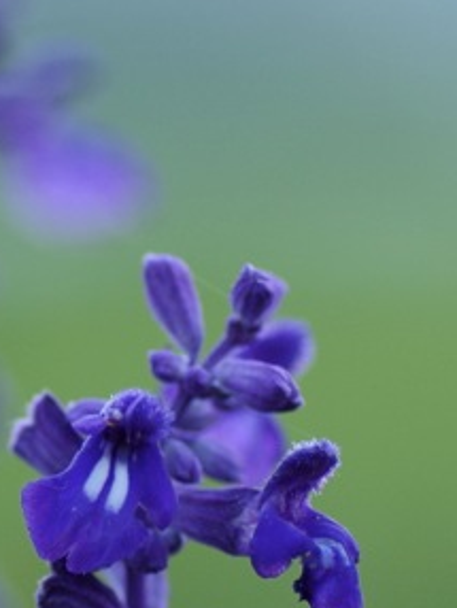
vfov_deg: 4.3
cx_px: 155
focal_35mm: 464
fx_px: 8155
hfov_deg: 3.2
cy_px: 536
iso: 200
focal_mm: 90
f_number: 3.2
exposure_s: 1/30
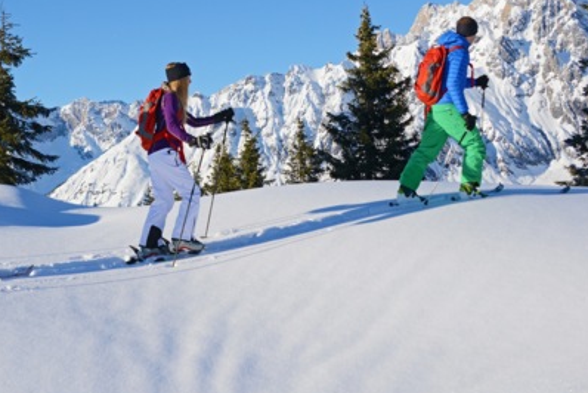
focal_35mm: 58
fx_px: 948
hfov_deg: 33.8
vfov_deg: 23.2
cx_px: 149
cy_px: 102
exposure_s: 1/1000
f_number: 10
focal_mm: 35
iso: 640
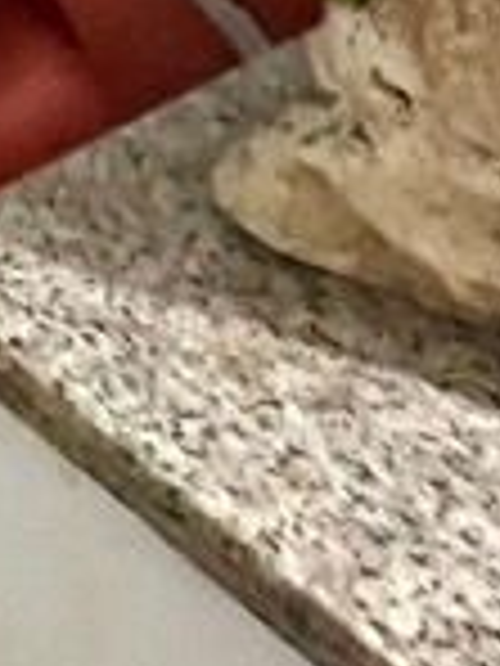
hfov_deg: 10.5
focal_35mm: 90
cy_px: -1174
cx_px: -1059
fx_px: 1733
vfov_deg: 12.6
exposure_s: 1/50
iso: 800
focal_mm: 1.57
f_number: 1.8
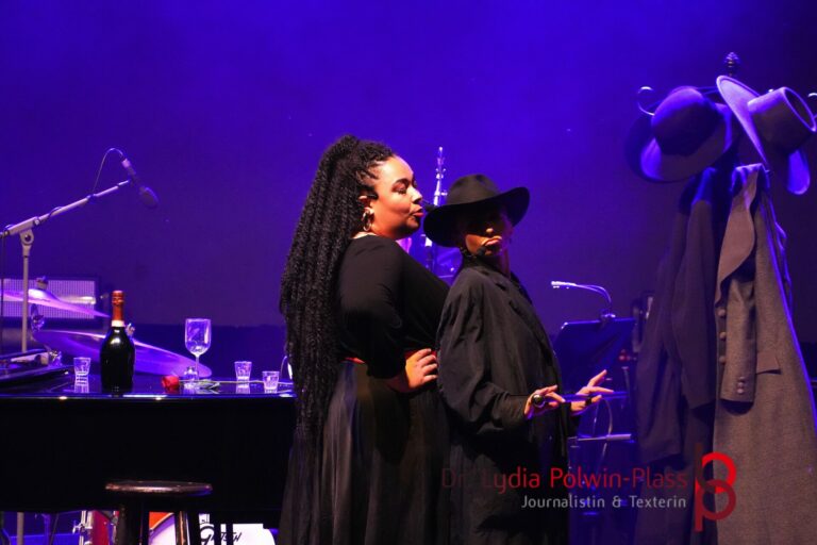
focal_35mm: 450
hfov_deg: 4.6
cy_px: 272
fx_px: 10212
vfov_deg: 3.1
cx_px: 408
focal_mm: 300
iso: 6400
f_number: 6.3
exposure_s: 1/125
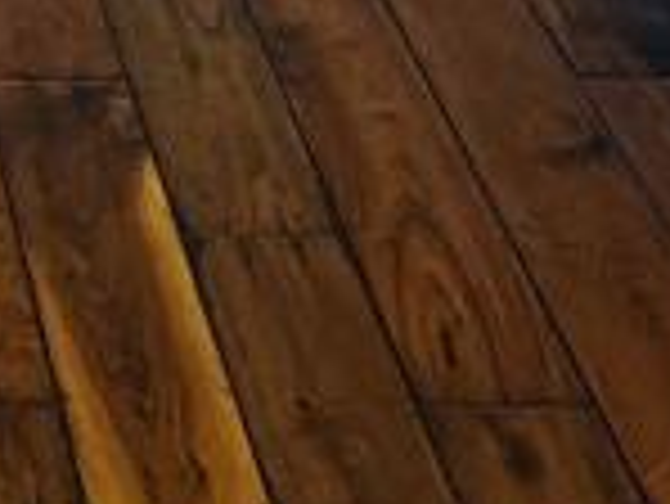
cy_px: -1161
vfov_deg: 7.1
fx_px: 3467
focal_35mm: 179
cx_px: -504
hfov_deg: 10.4
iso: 100
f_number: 1.5
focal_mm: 5.7
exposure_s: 1/120
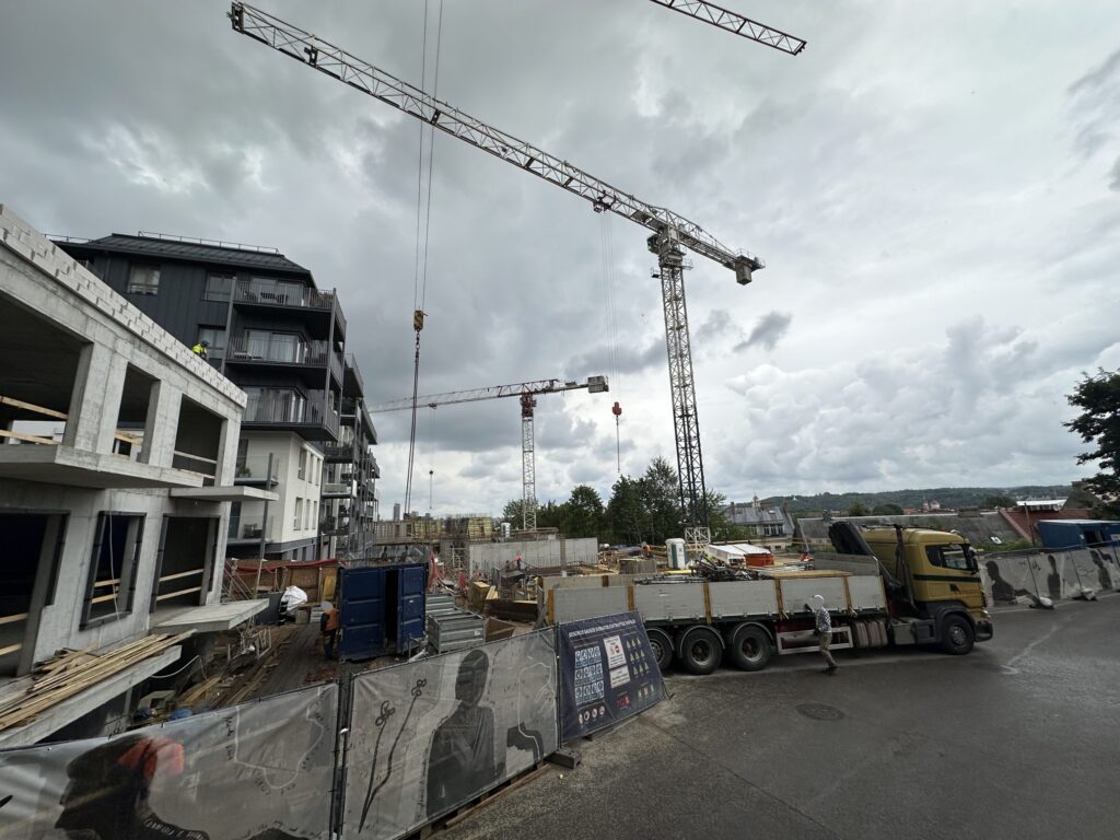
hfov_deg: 102.1
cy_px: 420
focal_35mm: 14
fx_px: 453
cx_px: 560
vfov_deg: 85.7
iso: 50
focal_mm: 2.22
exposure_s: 1/2817
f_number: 2.2
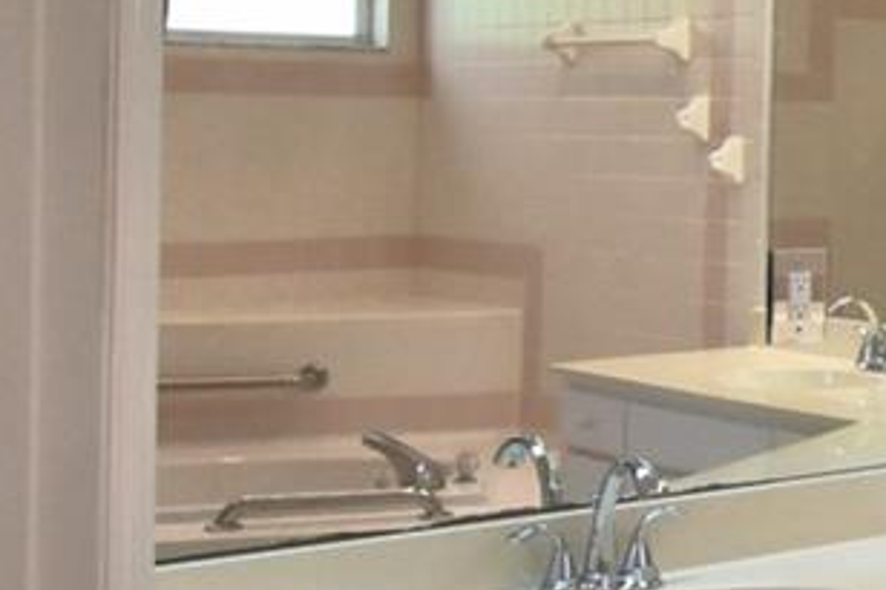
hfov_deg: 20.4
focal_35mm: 78
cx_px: 1490
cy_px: 138
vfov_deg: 17.4
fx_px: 1919
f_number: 4.5
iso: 400
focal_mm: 10
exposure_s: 1/125
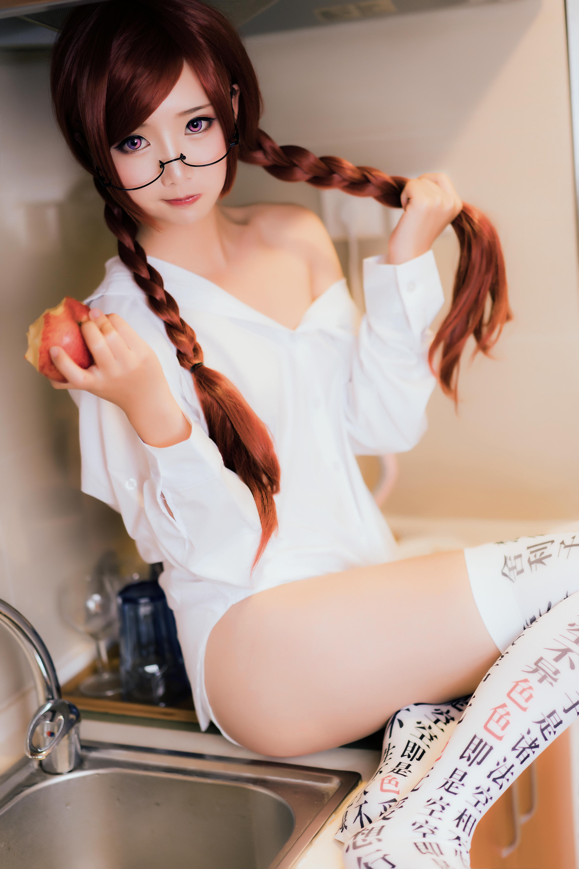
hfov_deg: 24.6
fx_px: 1326
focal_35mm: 55
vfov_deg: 36.2
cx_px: 290
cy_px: 434
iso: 500
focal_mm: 55
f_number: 2
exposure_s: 1/125
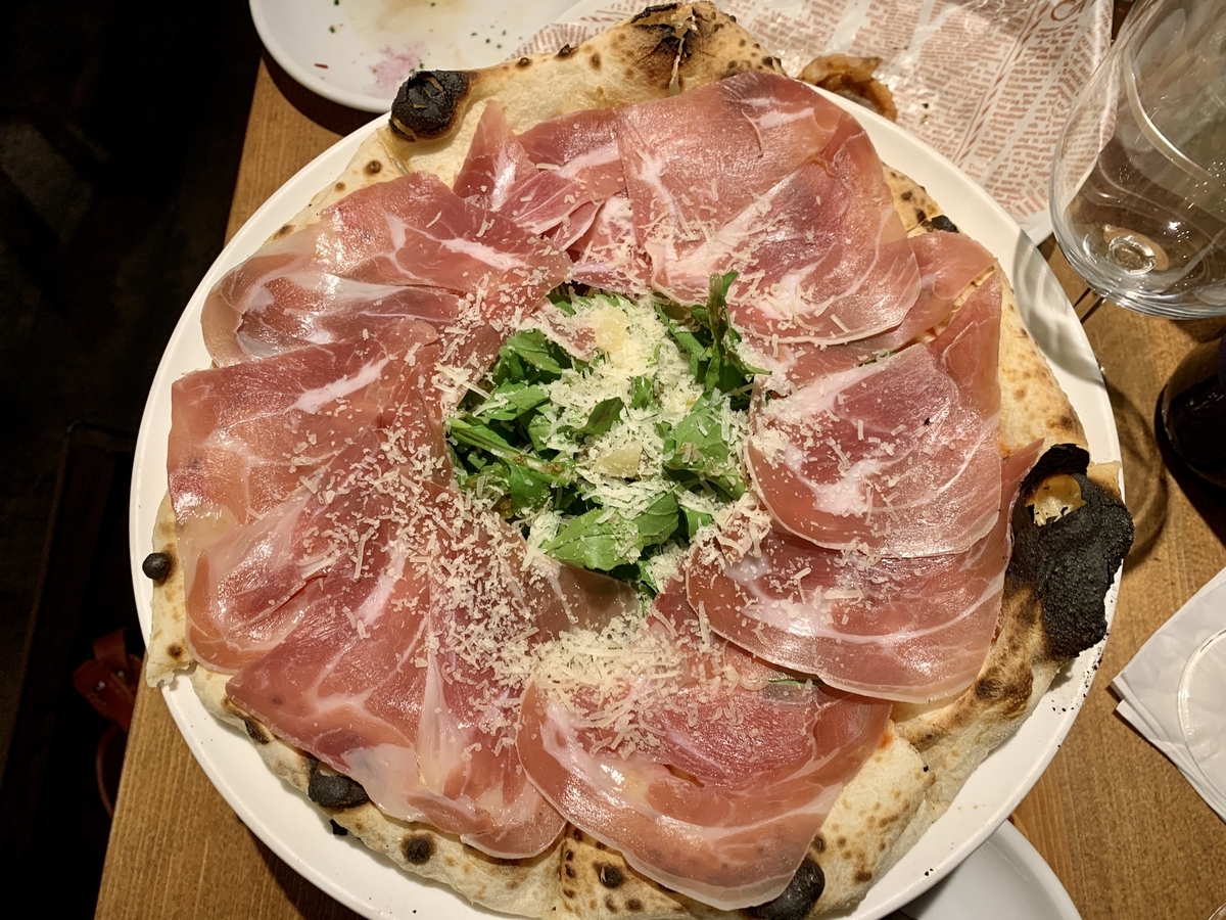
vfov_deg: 53.1
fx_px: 921
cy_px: 460
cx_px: 613
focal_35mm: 26
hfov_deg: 67.3
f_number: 1.8
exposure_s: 1/50
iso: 100
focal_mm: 4.25
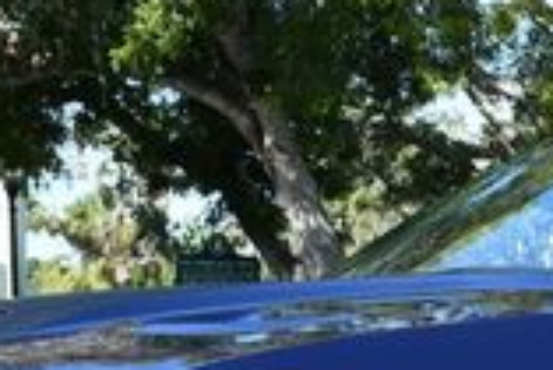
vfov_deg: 8.0
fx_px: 2629
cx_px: 638
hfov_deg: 11.8
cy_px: 282
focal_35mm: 171
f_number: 7.1
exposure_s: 1/250
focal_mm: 21
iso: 200
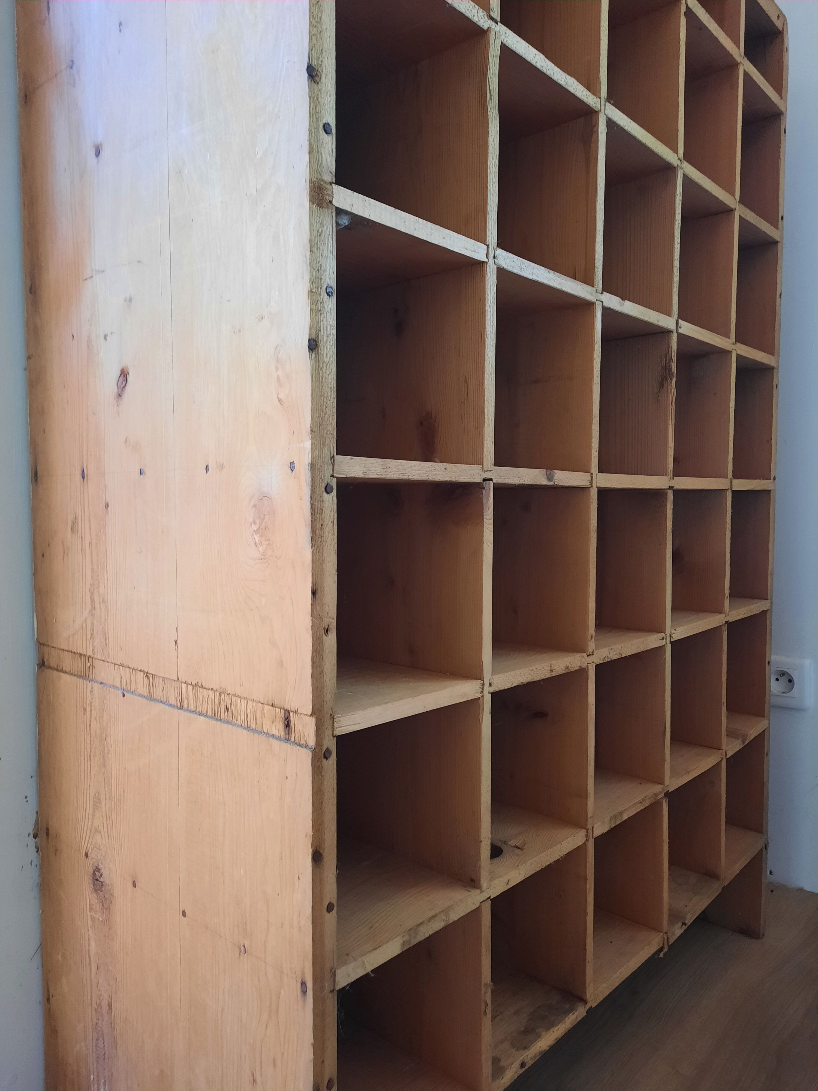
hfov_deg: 54.9
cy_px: 546
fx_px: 788
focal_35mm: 25
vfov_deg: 69.4
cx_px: 409
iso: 320
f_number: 2
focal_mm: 4.6
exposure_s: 1/25
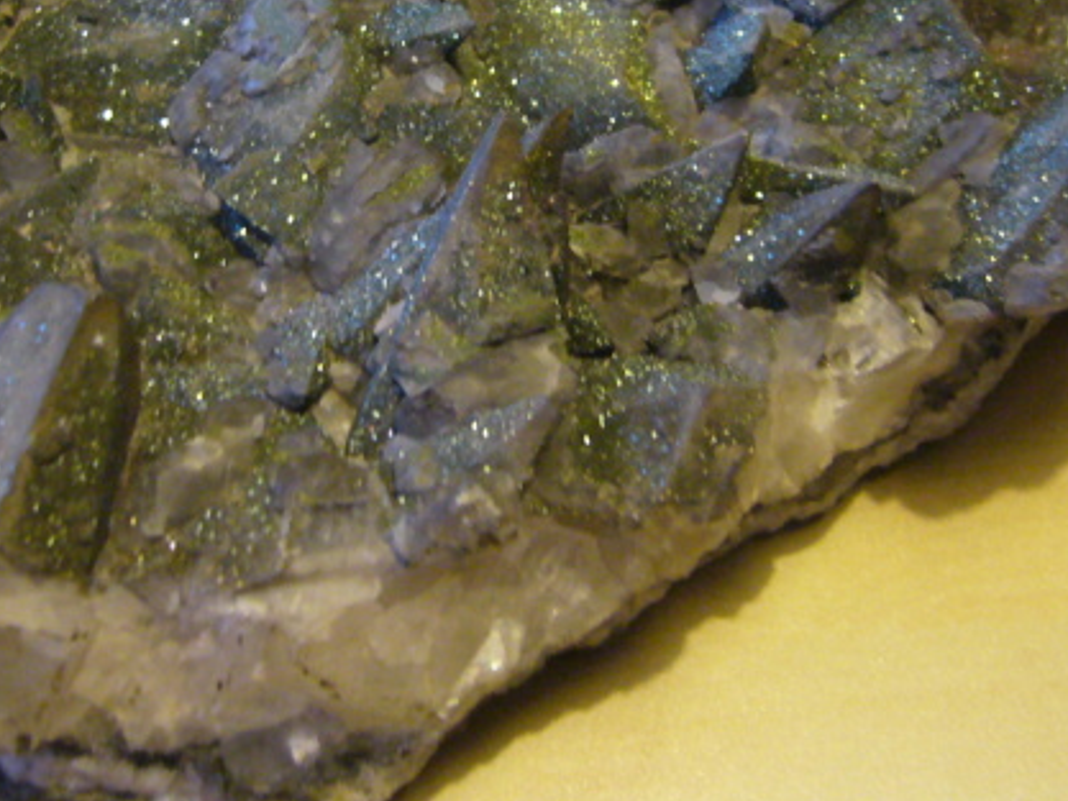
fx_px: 1944
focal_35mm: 63
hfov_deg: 30.7
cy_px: 122
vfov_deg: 22.9
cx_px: 453
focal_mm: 5.8
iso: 200
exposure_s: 1/3.2
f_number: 2.8
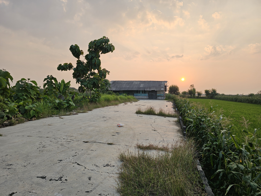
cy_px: 98
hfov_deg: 73.9
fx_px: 173
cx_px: 130
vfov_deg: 58.9
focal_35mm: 23
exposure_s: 1/166
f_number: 1.7
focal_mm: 6.3
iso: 10
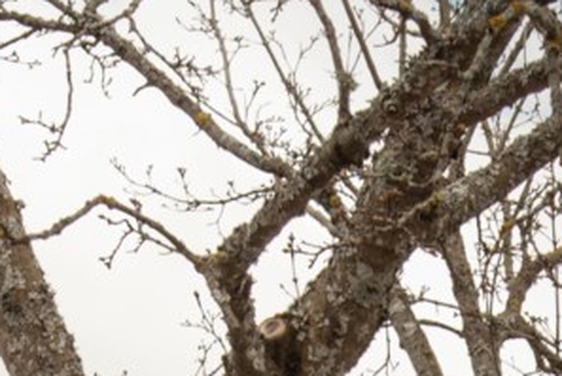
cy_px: 1240
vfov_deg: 3.7
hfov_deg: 5.6
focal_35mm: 358
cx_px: 1154
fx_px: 5597
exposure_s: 1/250
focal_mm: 52
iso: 250
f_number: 8
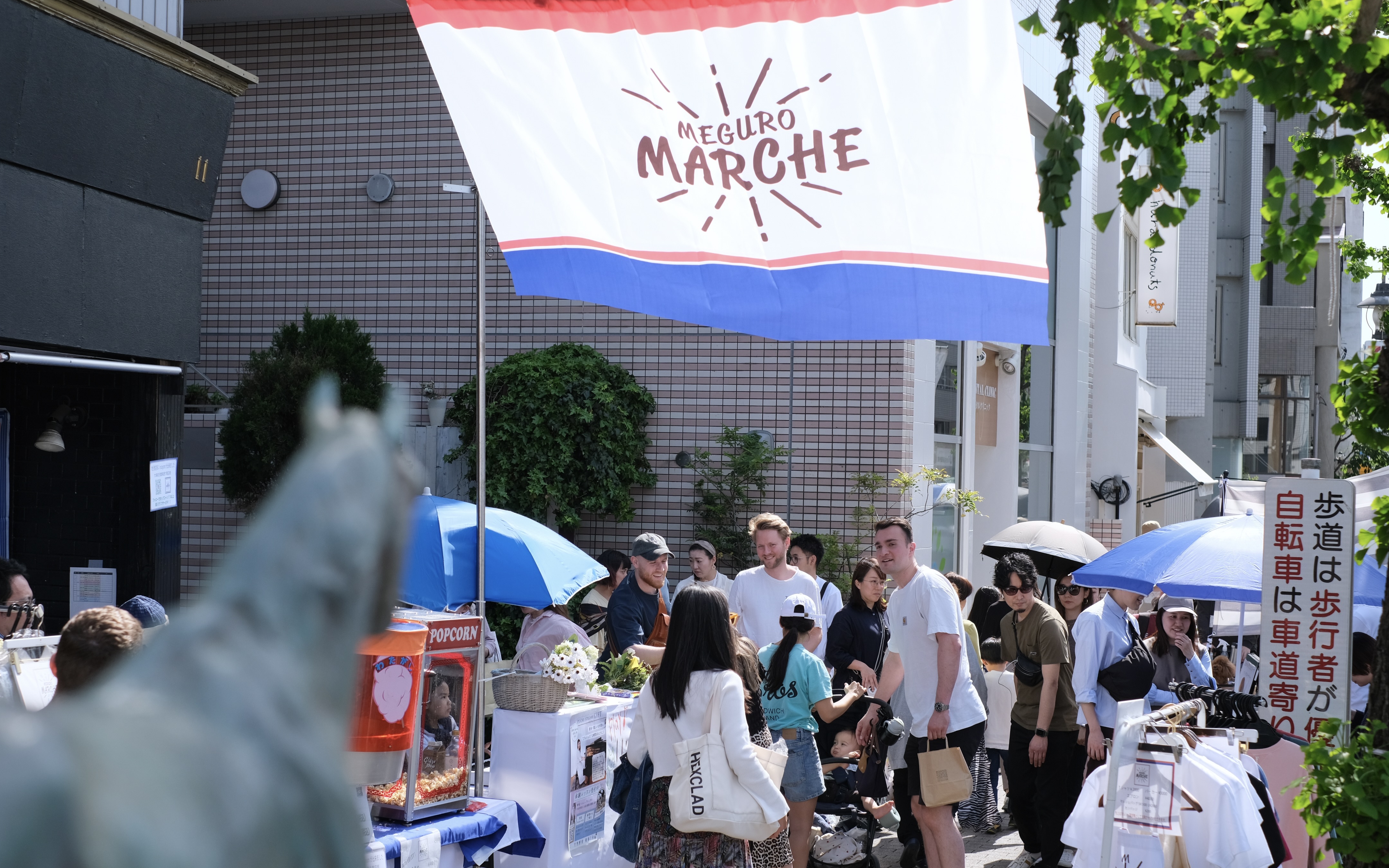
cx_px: 698
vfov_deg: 23.6
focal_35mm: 55
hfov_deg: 36.9
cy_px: 457
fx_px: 2082
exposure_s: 1/1100
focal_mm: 35
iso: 320
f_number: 4
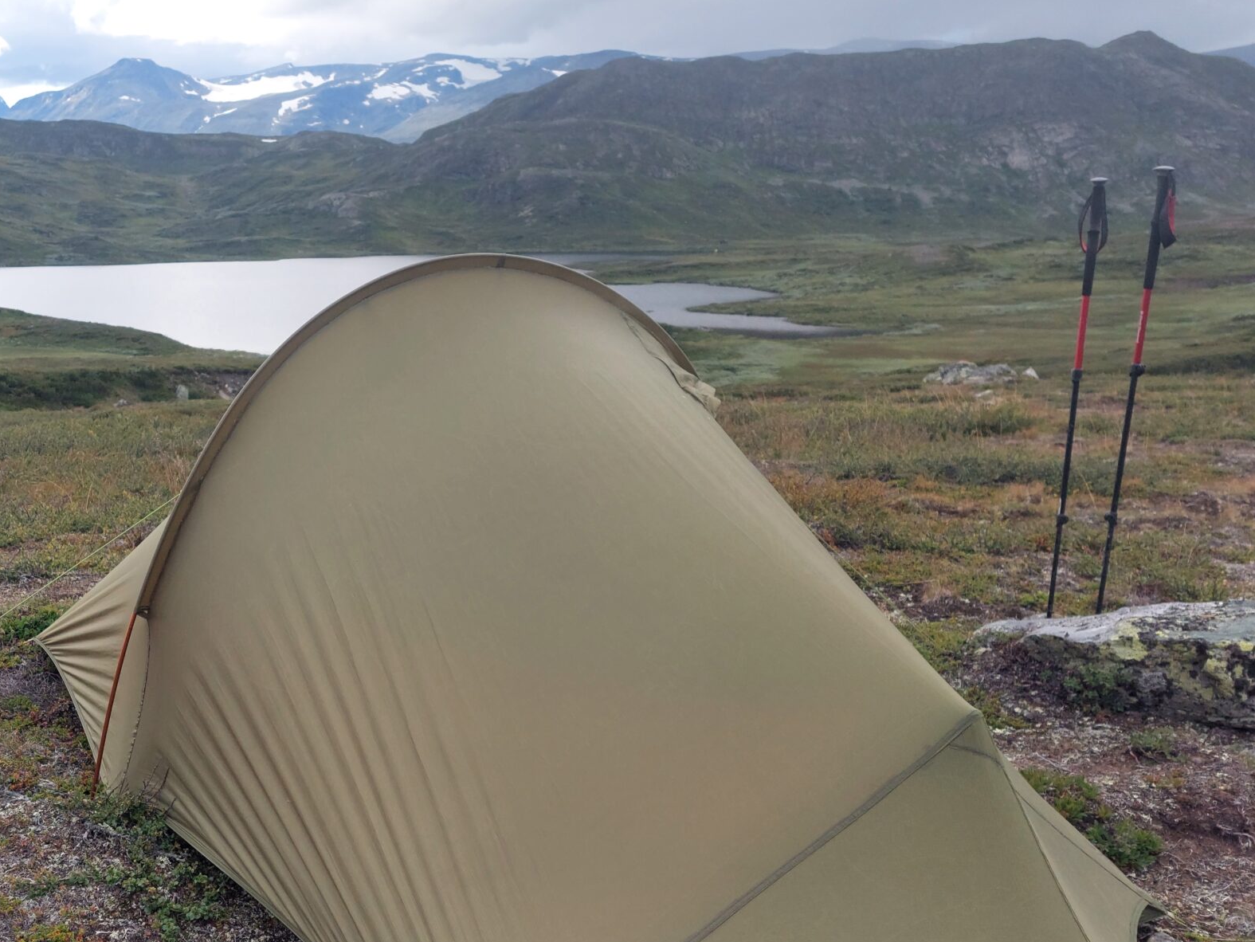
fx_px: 1414
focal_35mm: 39
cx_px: 366
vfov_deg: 36.6
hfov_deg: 46.7
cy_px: 584
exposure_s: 1/584
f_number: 1.8
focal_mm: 5.23
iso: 40
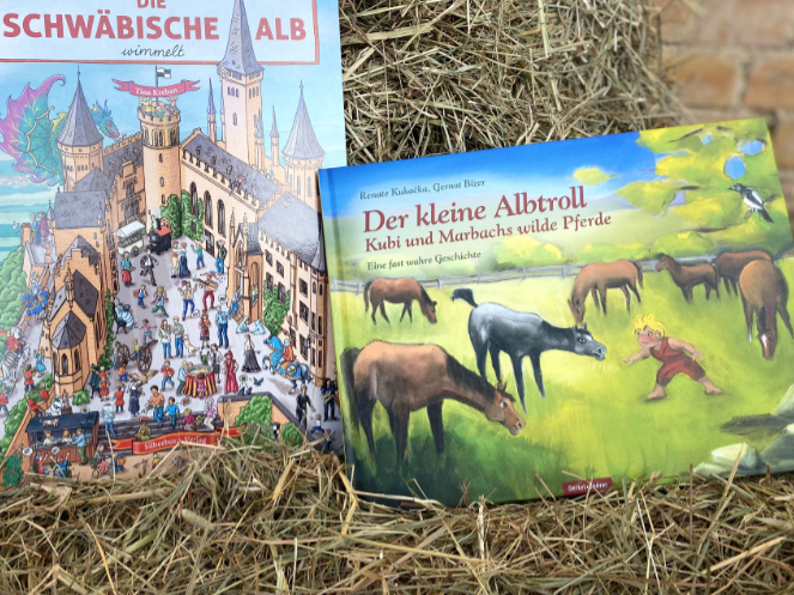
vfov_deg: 45.3
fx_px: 711
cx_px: 375
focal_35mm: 31
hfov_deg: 58.3
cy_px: 253
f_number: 1.8
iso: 32
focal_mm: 4.3
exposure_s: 1/890
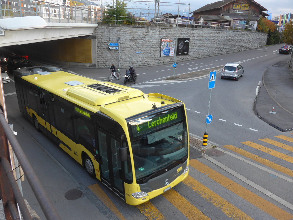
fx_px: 245
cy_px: 110
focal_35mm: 29
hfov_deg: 61.7
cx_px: 146
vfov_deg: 48.2
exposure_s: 1/250
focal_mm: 6
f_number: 2.8
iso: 160
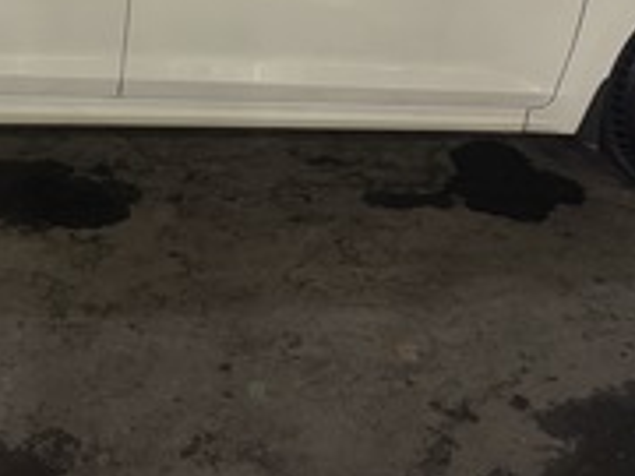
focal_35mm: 61
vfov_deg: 22.2
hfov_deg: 31.0
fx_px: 1119
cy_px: -90
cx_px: 146
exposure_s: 1/60
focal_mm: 6.76
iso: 400
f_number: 1.78
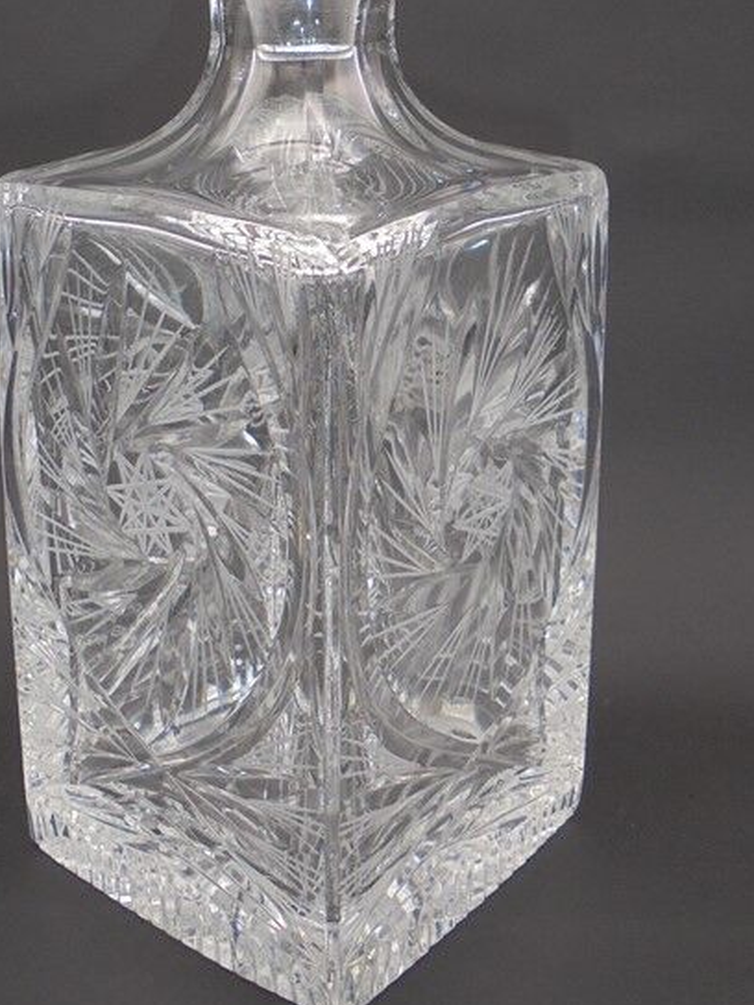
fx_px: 1394
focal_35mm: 48
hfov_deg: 30.3
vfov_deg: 38.5
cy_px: 236
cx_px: 348
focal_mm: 5.3
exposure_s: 1/80
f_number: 3.7
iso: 100
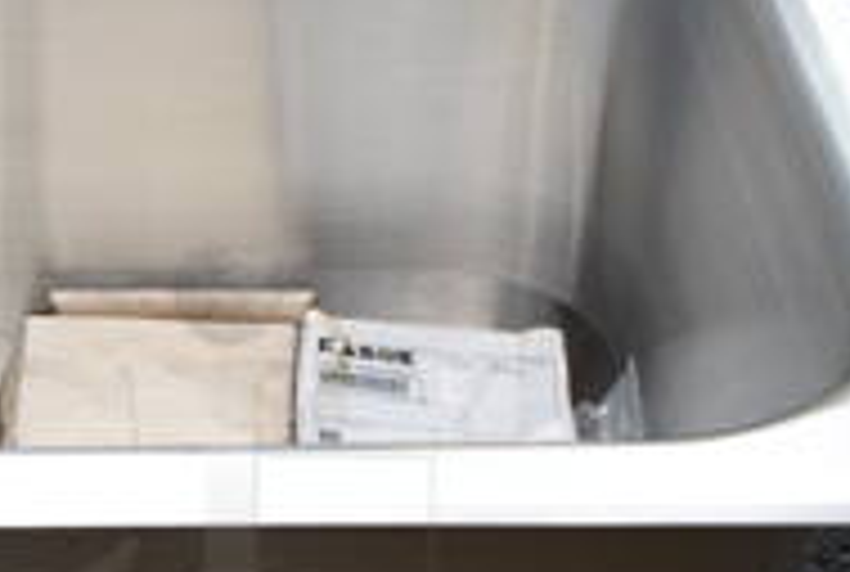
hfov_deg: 22.3
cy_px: 473
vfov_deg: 15.7
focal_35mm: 87
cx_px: -36
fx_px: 2059
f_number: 4
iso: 100
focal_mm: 18
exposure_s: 1/80
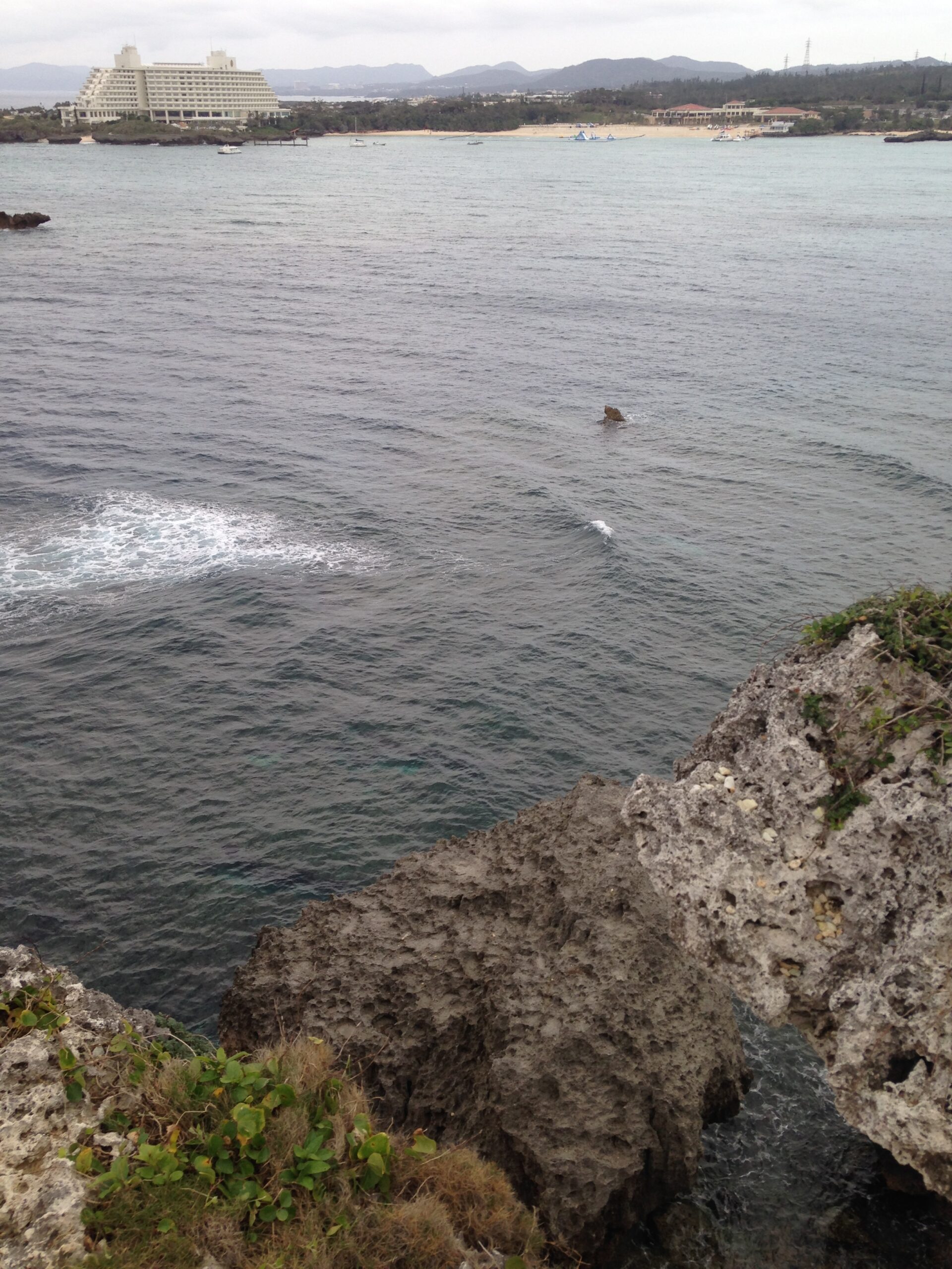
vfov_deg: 55.4
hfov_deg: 42.9
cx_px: 476
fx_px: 1210
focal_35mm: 33
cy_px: 634
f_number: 2.4
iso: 50
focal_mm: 4.12
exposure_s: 1/208
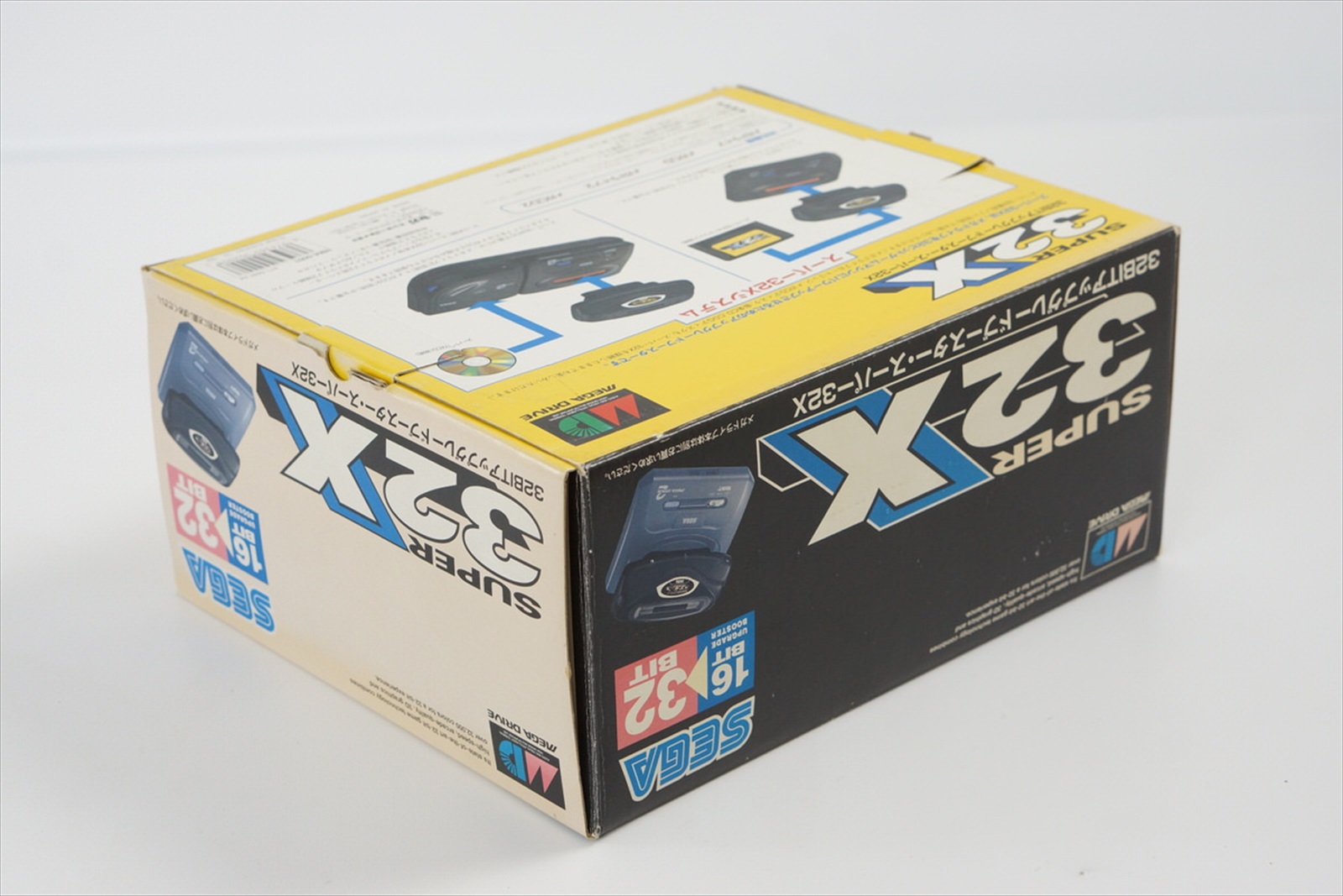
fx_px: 2798
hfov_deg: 27.0
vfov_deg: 18.2
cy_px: 448
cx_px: 672
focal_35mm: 75
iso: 640
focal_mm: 50
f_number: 6.3
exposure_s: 1/80
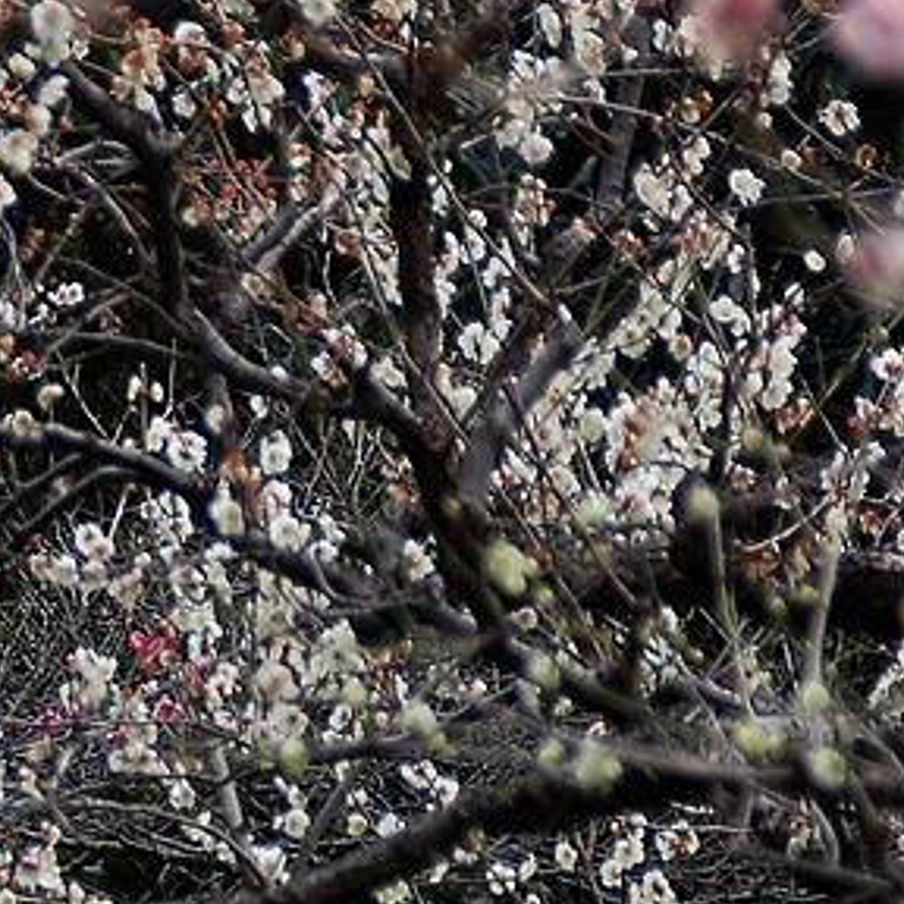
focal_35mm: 317
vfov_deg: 5.5
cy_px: 1053
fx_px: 9366
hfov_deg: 5.4
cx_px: -694
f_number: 5
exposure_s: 1/200
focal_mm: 70
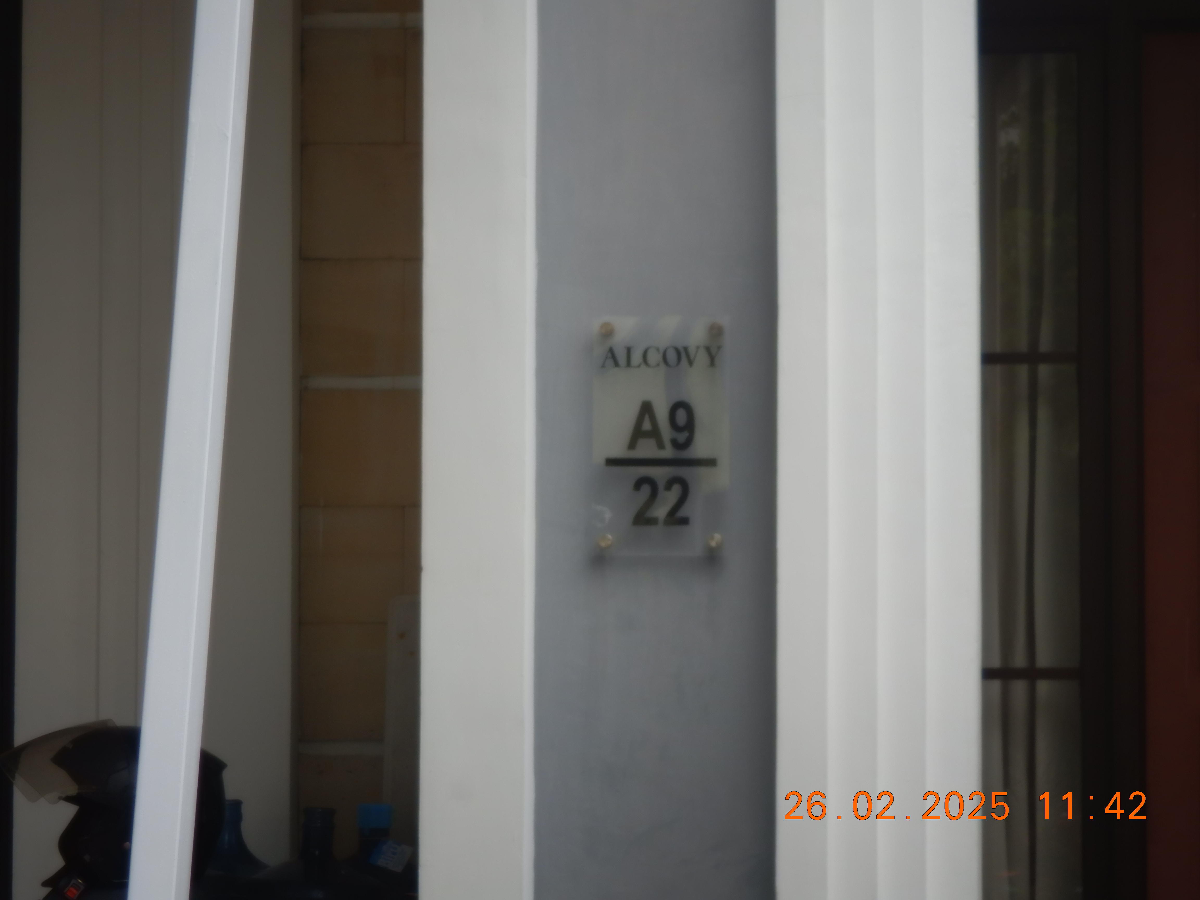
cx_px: 600
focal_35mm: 120
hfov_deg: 16.4
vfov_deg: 12.3
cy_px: 450
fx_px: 4160
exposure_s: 1/125
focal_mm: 21.5
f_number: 4.9
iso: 125
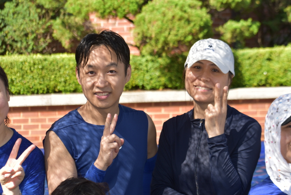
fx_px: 1019
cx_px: 163
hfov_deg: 16.2
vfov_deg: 10.9
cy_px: 116
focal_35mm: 126
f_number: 5.6
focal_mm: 70
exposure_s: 1/125
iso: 100
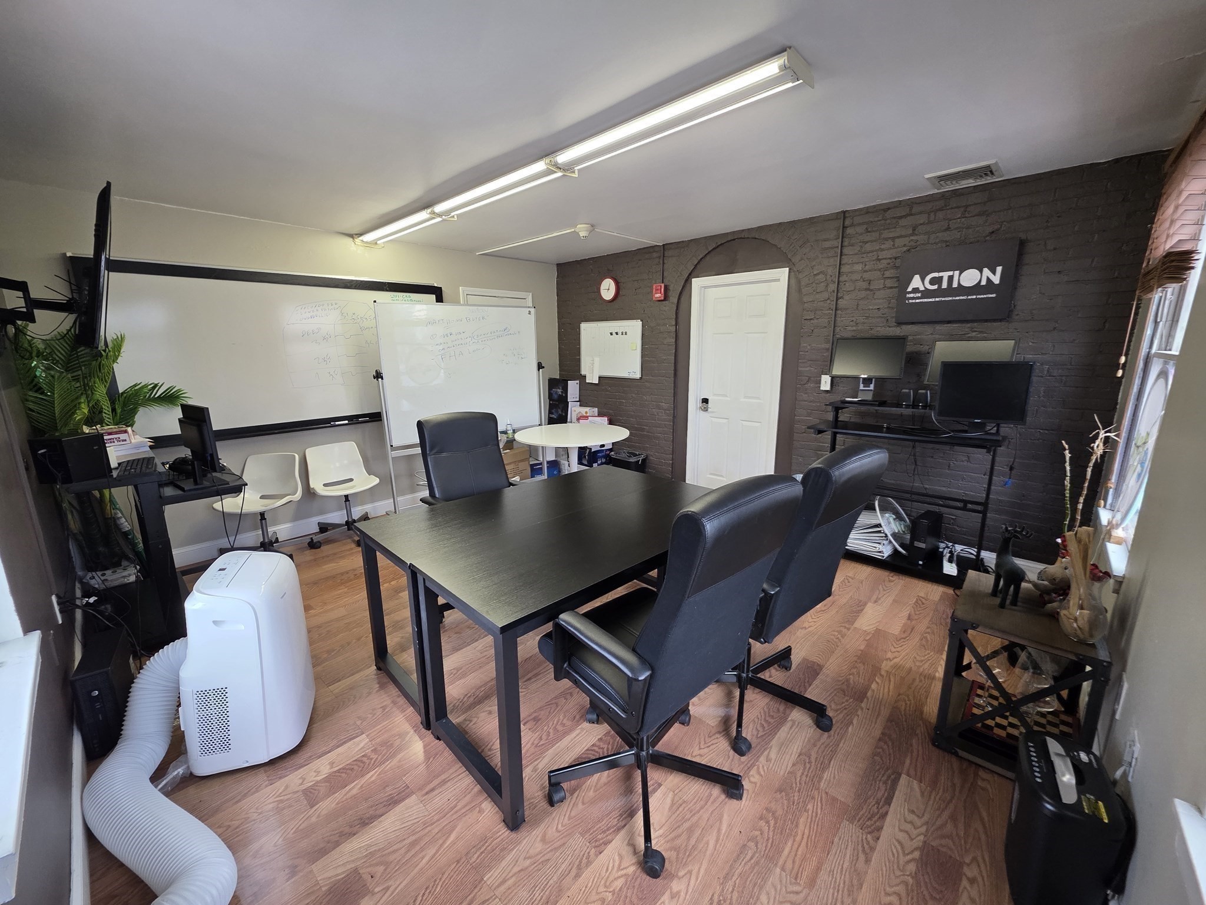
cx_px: 603
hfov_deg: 106.2
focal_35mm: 13
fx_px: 453
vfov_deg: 89.9
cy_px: 452
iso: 160
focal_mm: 2.2
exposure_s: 1/120
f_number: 1.9
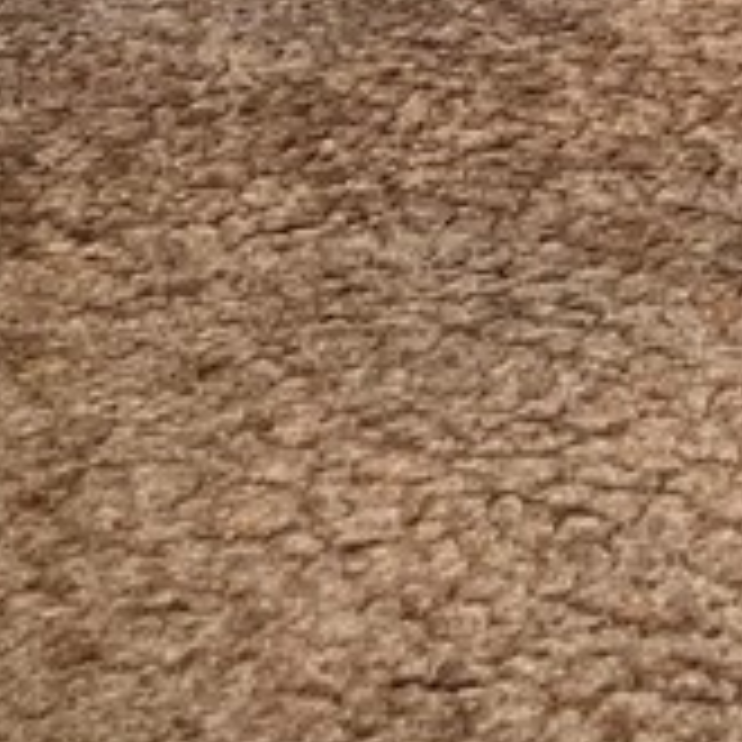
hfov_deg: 12.2
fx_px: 3322
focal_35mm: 137
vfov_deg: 12.3
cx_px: 1048
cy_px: -274
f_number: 1.6
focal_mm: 5.1
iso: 125
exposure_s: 1/120
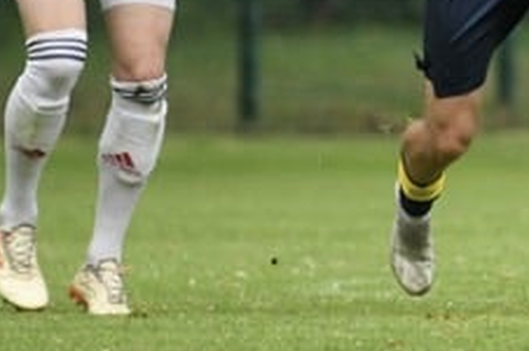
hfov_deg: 1.8
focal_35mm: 1135
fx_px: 16654
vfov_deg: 1.2
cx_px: 318
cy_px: -60
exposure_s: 1/1600
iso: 8000
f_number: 5.6
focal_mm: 400
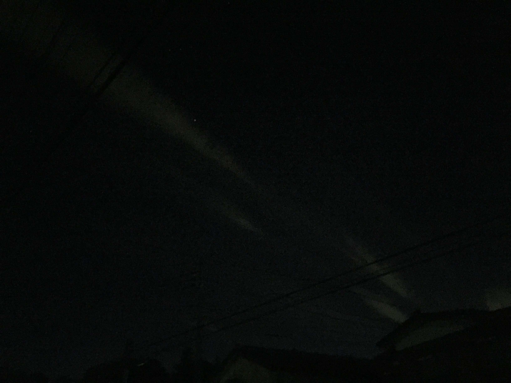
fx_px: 428
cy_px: 192
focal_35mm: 29
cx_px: 256
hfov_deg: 61.7
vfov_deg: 48.2
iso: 2000
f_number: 2.2
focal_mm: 4.15
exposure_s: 1/15
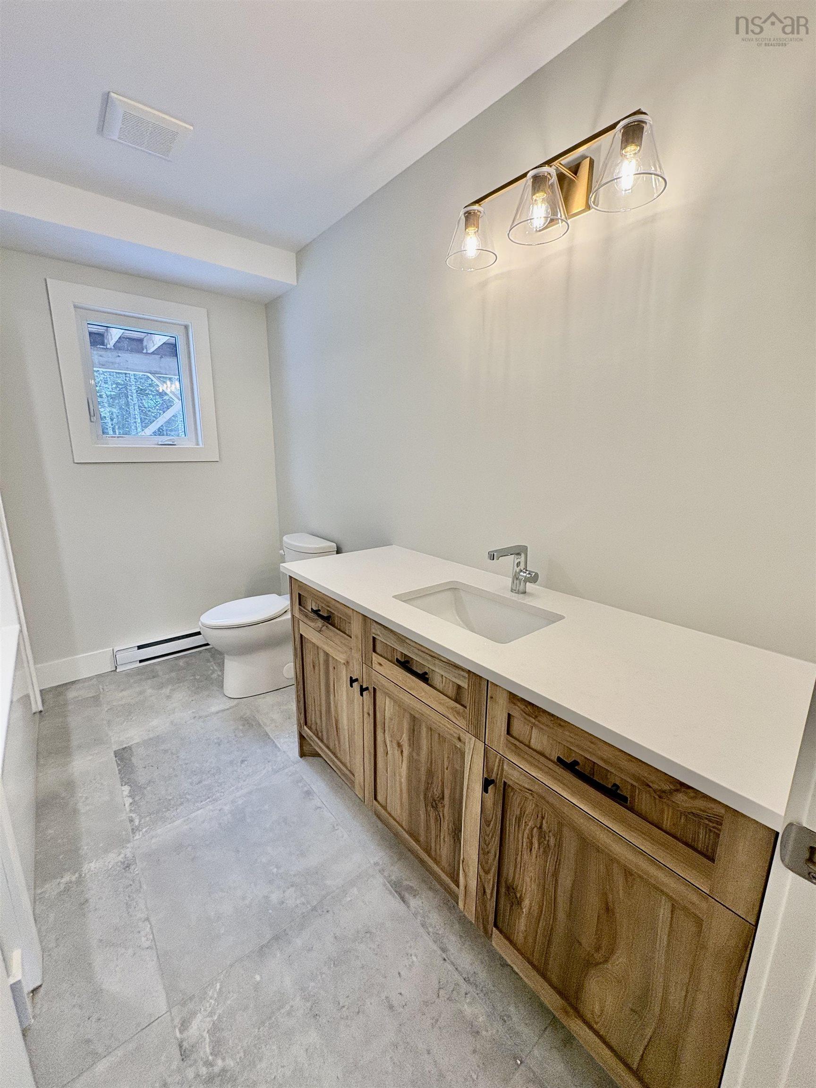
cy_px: 544
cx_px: 408
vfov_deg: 102.1
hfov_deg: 85.7
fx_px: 440
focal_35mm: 14
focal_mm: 2.22
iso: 125
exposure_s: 1/120
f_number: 2.2
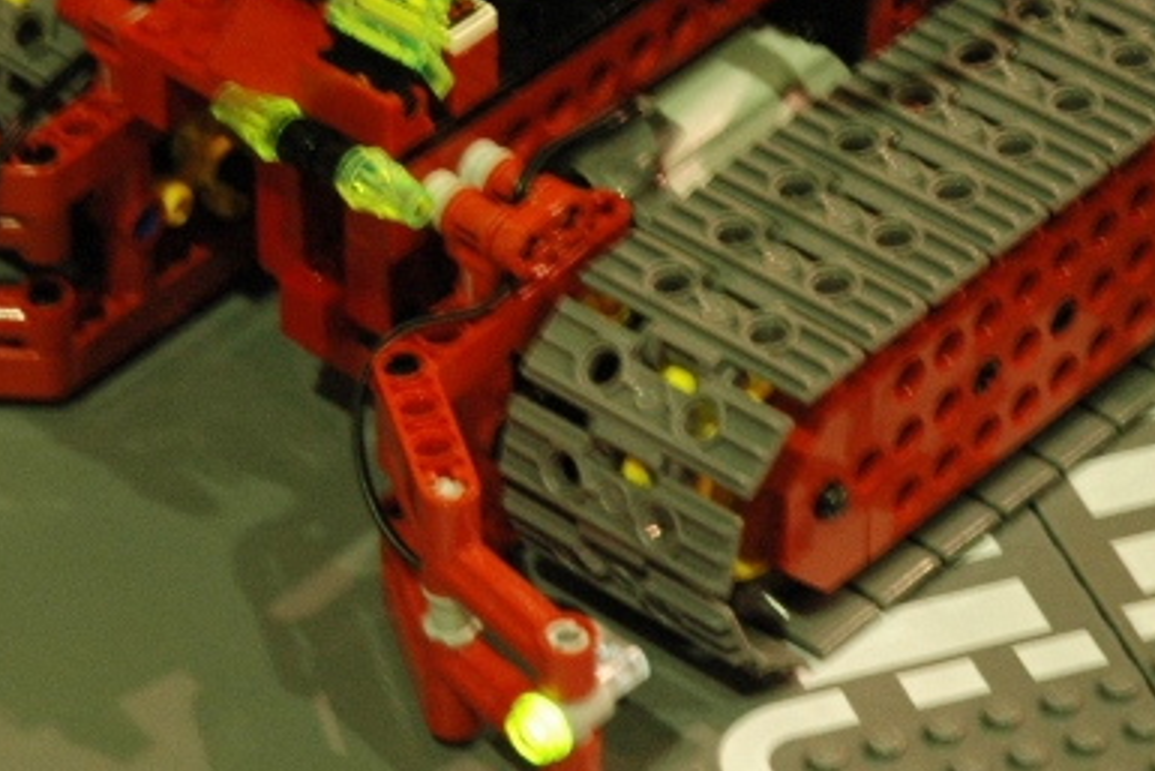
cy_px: 87
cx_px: 444
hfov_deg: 8.3
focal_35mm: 247
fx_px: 7927
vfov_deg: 5.6
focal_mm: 62
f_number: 5
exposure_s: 1/10
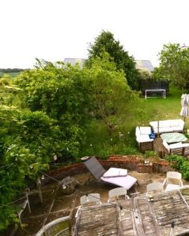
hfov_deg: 53.8
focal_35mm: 24
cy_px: 117
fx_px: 166
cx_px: 161
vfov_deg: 70.9
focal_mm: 11
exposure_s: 1/250
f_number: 14
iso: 400
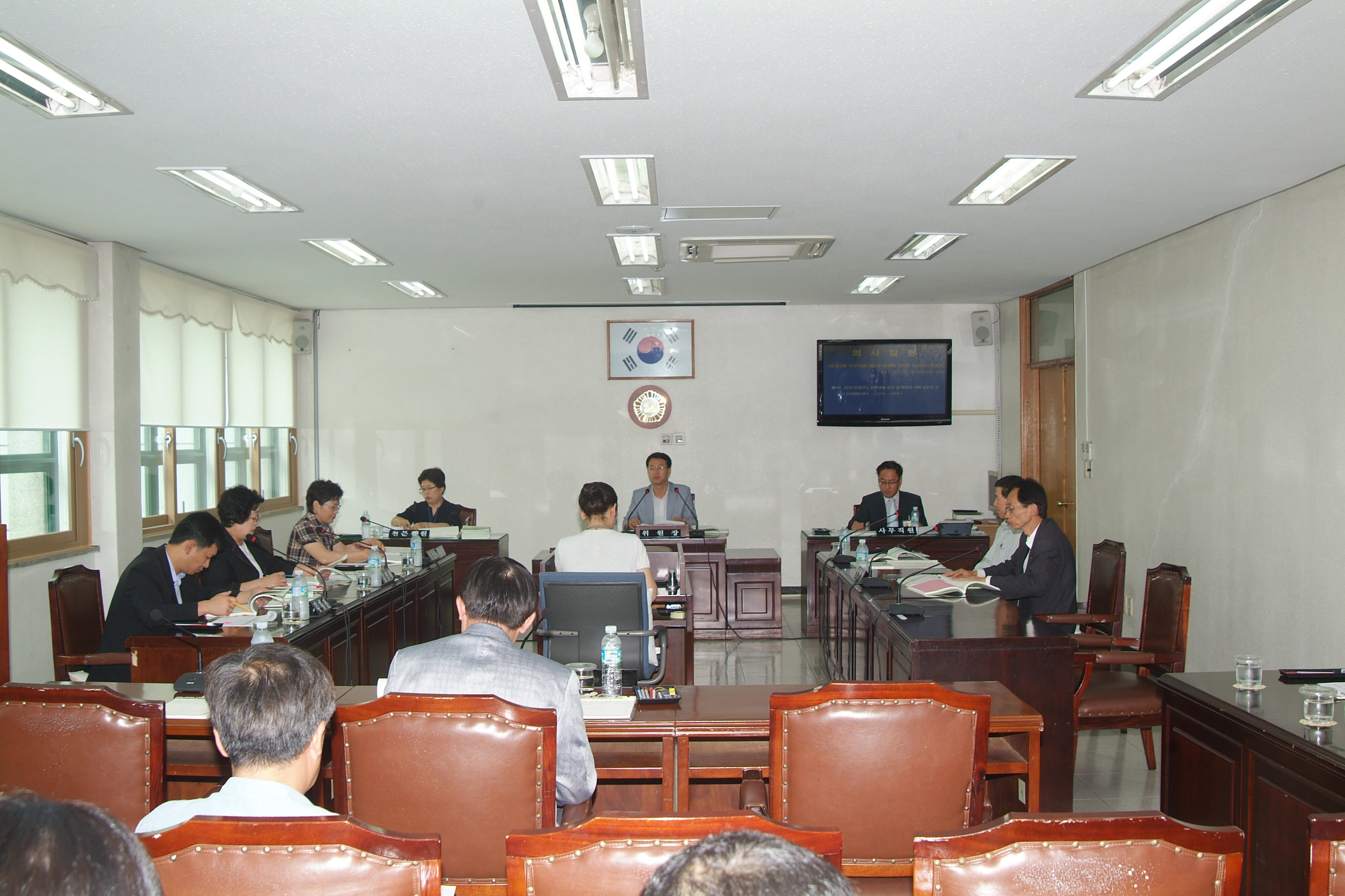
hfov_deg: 53.1
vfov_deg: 36.9
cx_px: 672
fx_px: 1345
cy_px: 448
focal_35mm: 36
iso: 200
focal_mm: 24
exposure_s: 1/60
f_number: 4.8
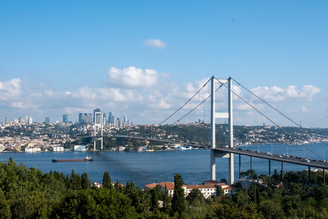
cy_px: 110
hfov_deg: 49.6
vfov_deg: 34.2
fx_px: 355
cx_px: 164
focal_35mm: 39
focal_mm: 25.7
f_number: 18
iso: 640
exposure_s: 1/320
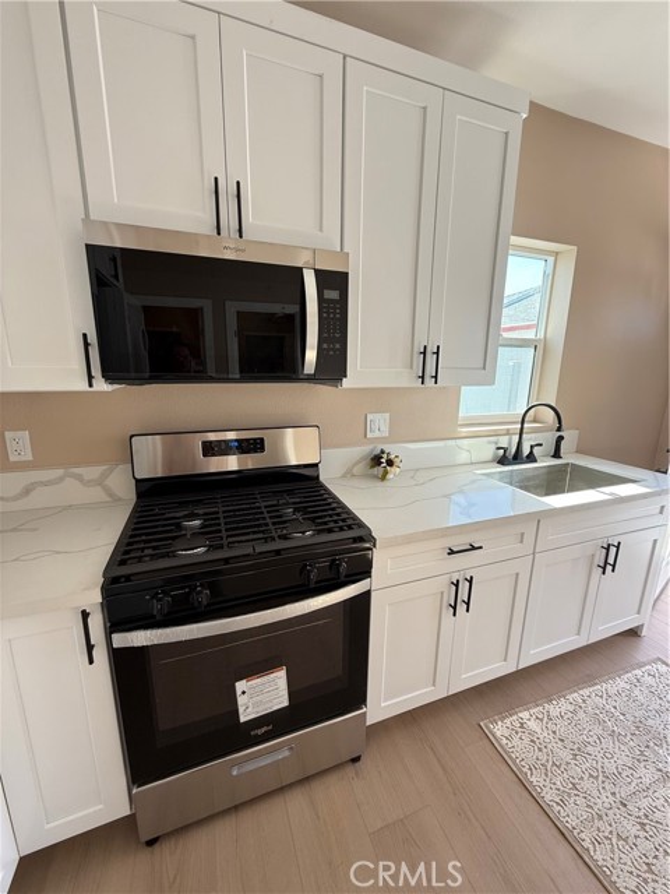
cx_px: 335
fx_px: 361
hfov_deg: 85.7
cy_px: 447
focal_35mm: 14
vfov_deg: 102.1
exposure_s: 1/99
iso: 80
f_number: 2.2
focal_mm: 2.22
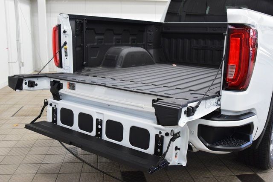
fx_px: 273
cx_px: 136
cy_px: 91
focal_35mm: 36
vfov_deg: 36.9
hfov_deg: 53.1
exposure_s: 1/60
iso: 1600
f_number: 5
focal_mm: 24
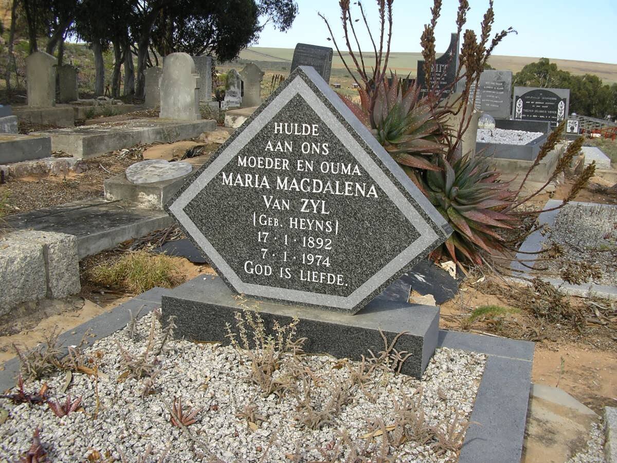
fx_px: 677
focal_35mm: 38
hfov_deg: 49.0
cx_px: 308
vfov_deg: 37.7
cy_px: 232
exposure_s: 1/320
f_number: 4.1
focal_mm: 5.8
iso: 50
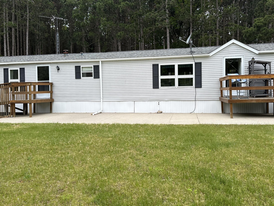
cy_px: 91
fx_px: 237
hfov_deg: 60.0
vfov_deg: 46.7
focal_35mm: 30
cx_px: 137
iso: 80
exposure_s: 1/797
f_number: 1.78
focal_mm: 6.86
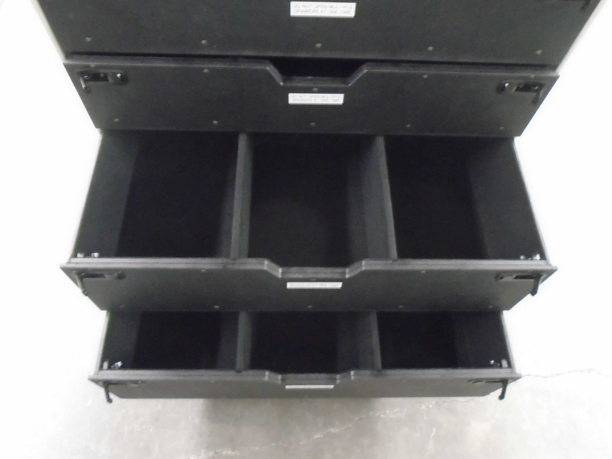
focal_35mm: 26
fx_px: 460
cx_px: 306
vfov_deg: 53.1
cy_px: 230
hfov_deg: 67.3
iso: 800
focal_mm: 4.6
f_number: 3.2
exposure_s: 1/4
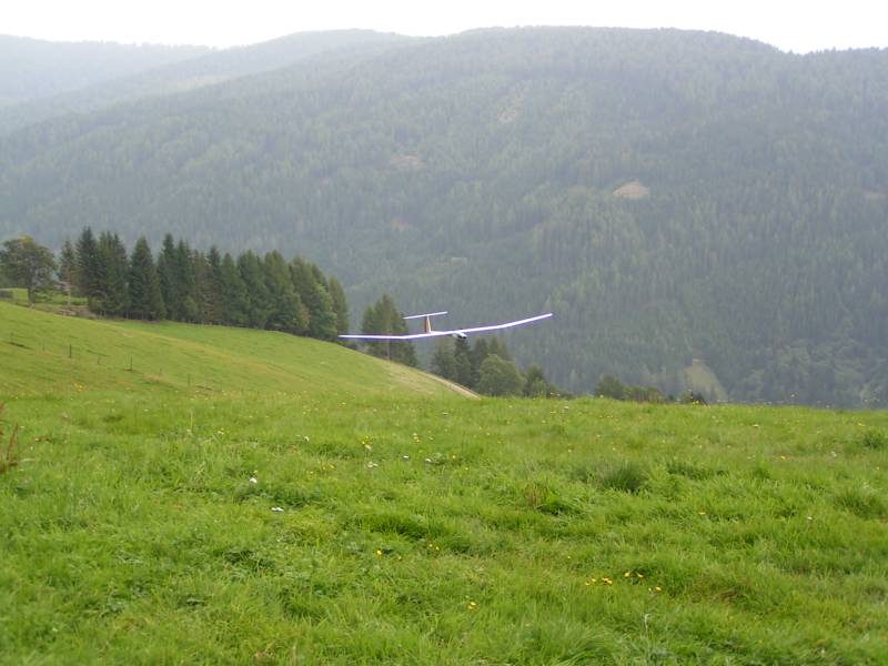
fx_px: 1462
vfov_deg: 25.7
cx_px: 444
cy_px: 333
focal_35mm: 57
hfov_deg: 33.8
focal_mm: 8.7
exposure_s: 1/200
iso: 50
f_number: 3.2
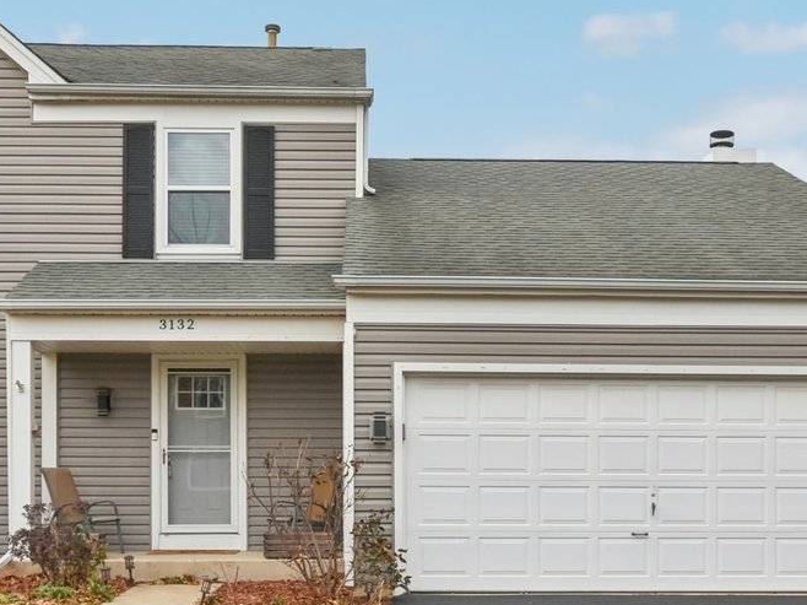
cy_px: 226
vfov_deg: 31.2
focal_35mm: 46
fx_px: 1076
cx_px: 397
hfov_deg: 41.1
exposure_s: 1/320
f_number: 8
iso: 400
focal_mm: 13
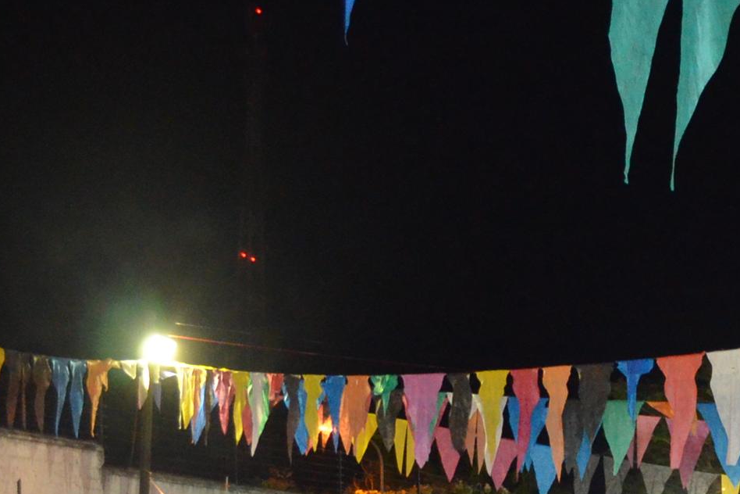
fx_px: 1727
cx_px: 884
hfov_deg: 22.3
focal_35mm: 84
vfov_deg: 15.2
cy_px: 700
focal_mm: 18
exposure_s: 1/60
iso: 3200
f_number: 4
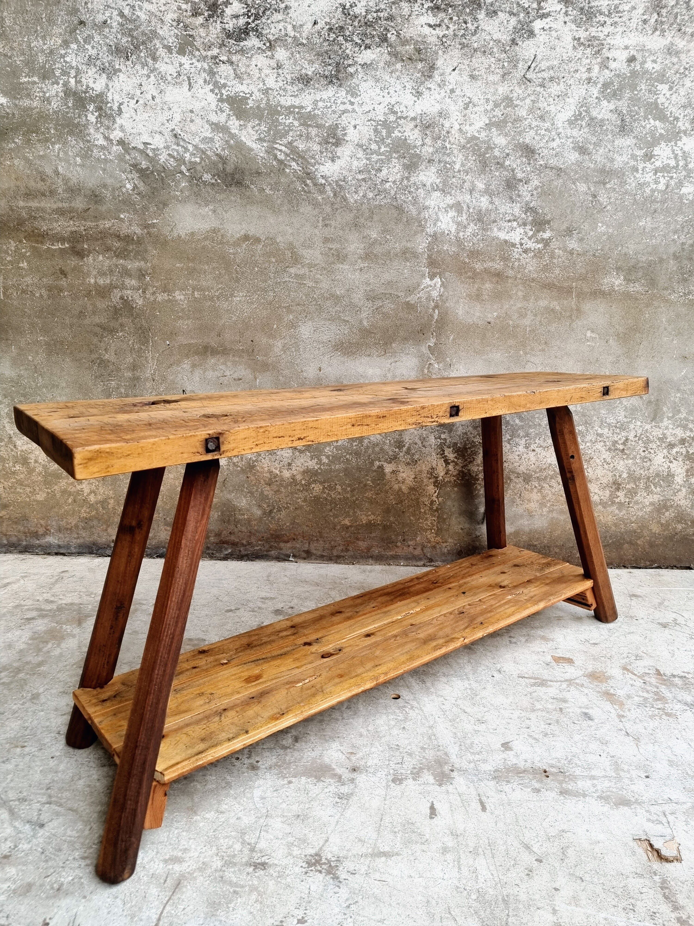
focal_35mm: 24
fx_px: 642
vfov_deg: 71.6
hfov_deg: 56.8
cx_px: 347
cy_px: 463
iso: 160
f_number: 1.8
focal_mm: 6.7
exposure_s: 1/100
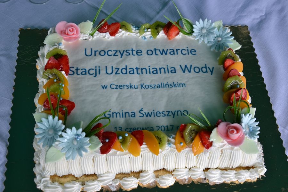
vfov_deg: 28.1
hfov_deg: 41.1
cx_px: 144
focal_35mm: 48
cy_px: 96
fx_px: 384
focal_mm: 32
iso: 160
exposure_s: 1/125
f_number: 5.6
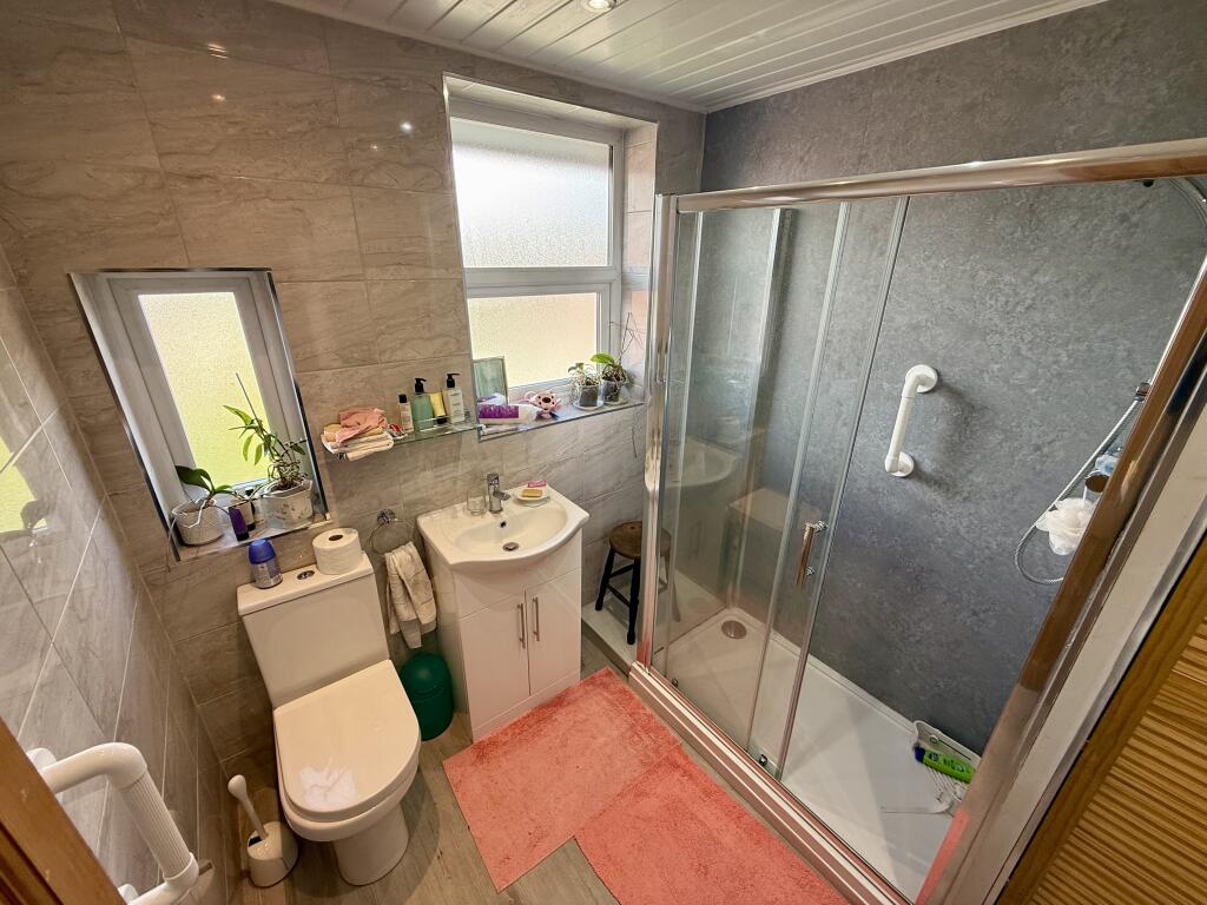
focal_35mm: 14
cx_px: 604
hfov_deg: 102.1
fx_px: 488
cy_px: 452
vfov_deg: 85.7
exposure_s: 1/99
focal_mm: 2.22
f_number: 2.2
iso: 100
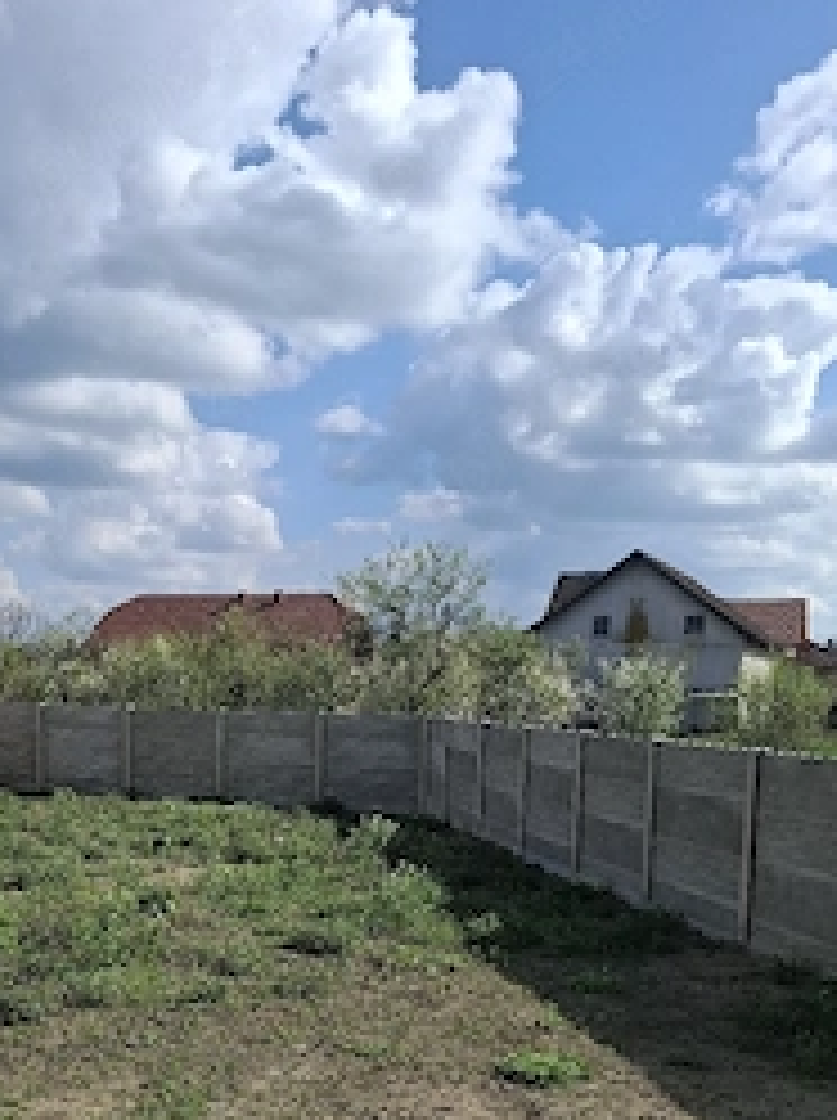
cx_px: 261
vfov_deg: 48.2
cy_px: 846
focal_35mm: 37
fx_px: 1196
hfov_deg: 38.0
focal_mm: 5.54
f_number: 1.8
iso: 50
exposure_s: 1/2500
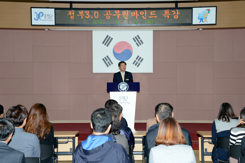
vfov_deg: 20.9
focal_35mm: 65
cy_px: 82
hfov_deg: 31.0
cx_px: 122
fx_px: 442
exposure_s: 1/60
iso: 800
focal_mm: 65
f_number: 7.1
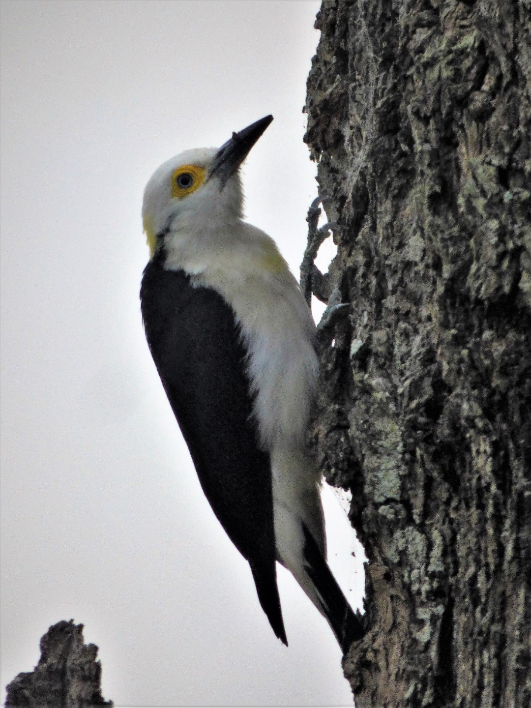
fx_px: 24544
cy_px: 354
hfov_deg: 1.2
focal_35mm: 1200
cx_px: 266
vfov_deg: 1.7
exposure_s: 1/100
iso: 400
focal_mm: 215
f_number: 5.9
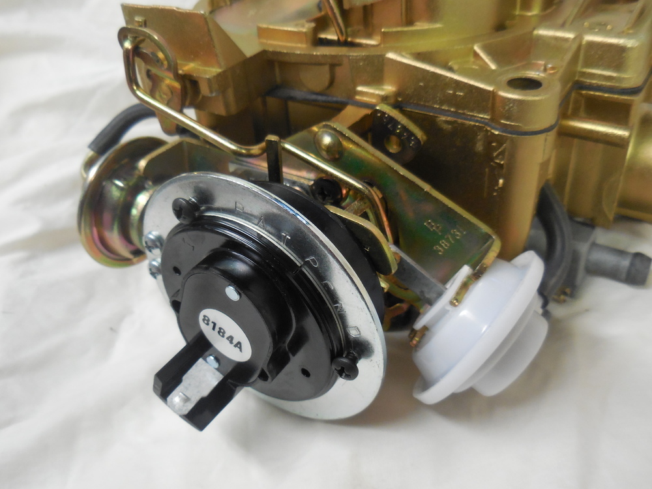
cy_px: 244
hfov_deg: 55.4
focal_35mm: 33
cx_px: 326
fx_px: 622
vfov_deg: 42.9
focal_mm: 5.9
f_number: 3.7
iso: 400
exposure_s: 1/25
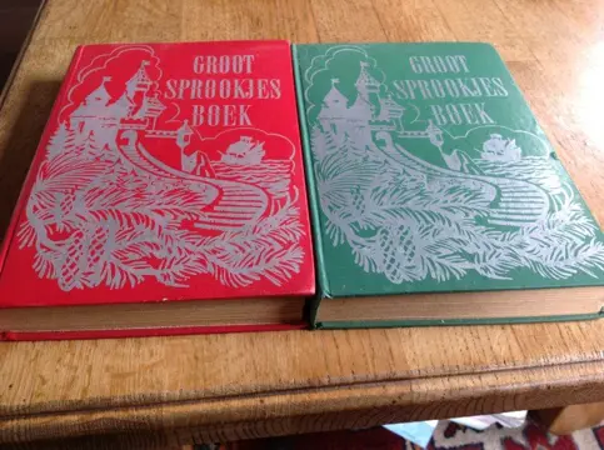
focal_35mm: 35
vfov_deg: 40.5
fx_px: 609
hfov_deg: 52.7
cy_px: 225
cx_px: 302
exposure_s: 1/24
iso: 64
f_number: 2.4
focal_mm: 4.28
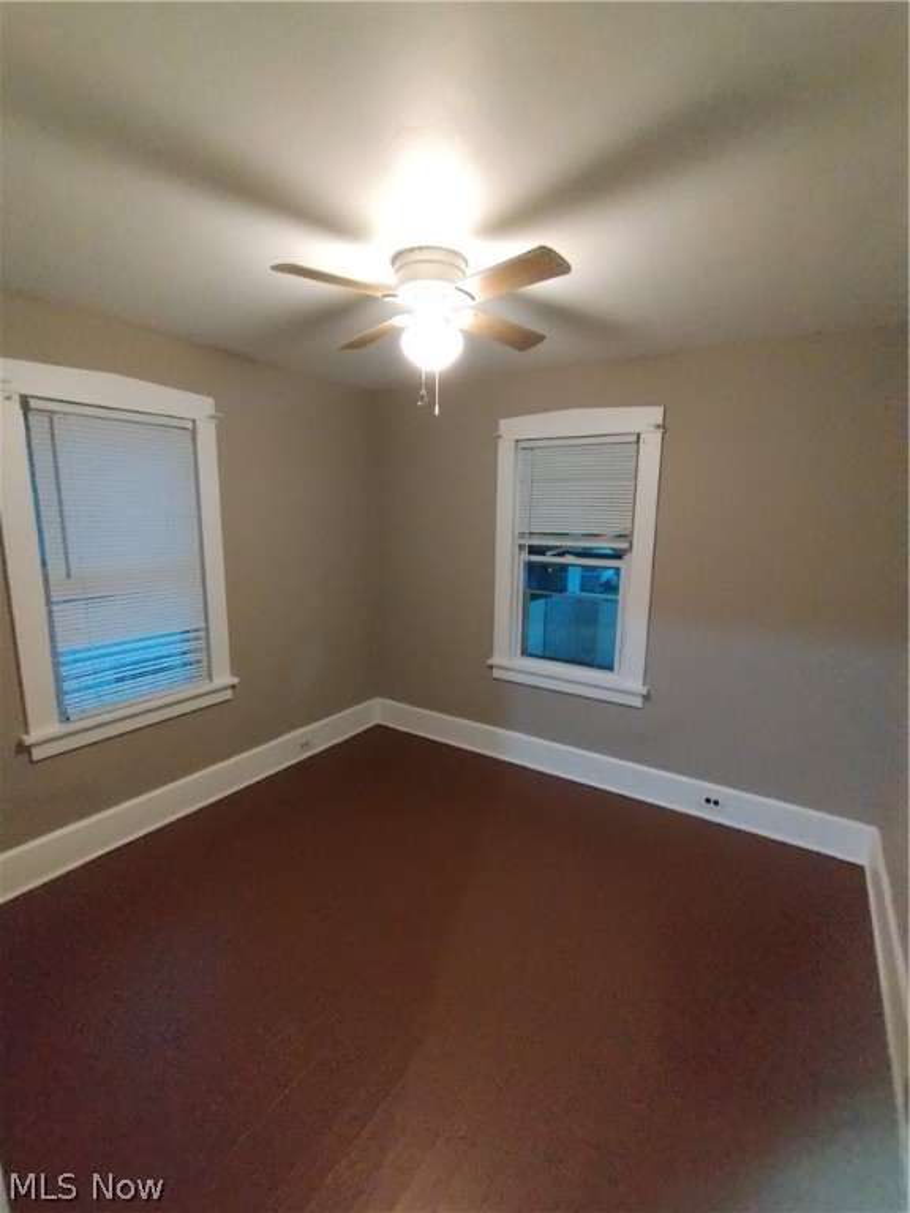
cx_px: 455
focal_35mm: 16
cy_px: 606
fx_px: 561
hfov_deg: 78.1
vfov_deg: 94.5
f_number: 2.2
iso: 1406
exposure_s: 1/30
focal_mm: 1.66
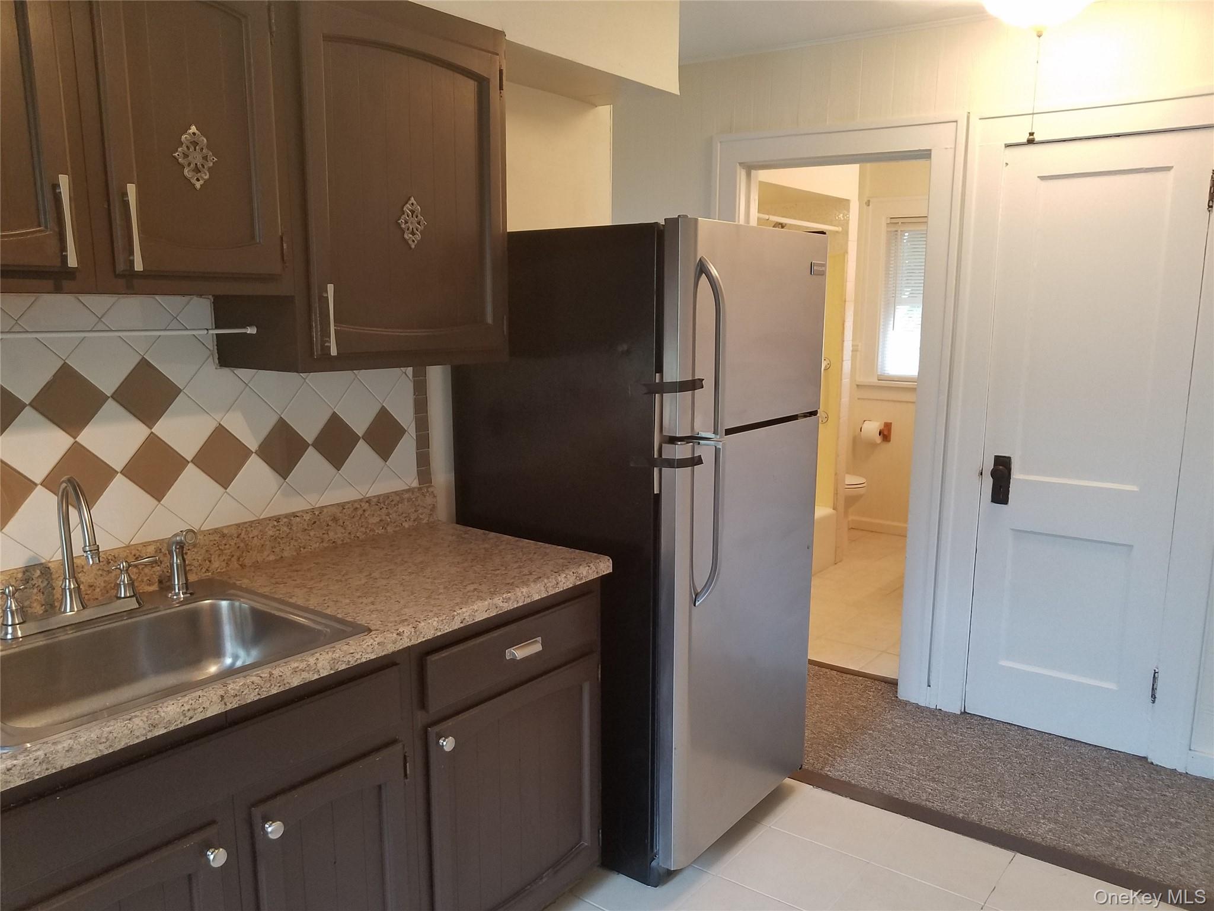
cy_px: 456
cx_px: 607
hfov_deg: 67.3
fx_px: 912
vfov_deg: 53.1
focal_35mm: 26
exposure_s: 1/30
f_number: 1.7
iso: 160
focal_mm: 4.2
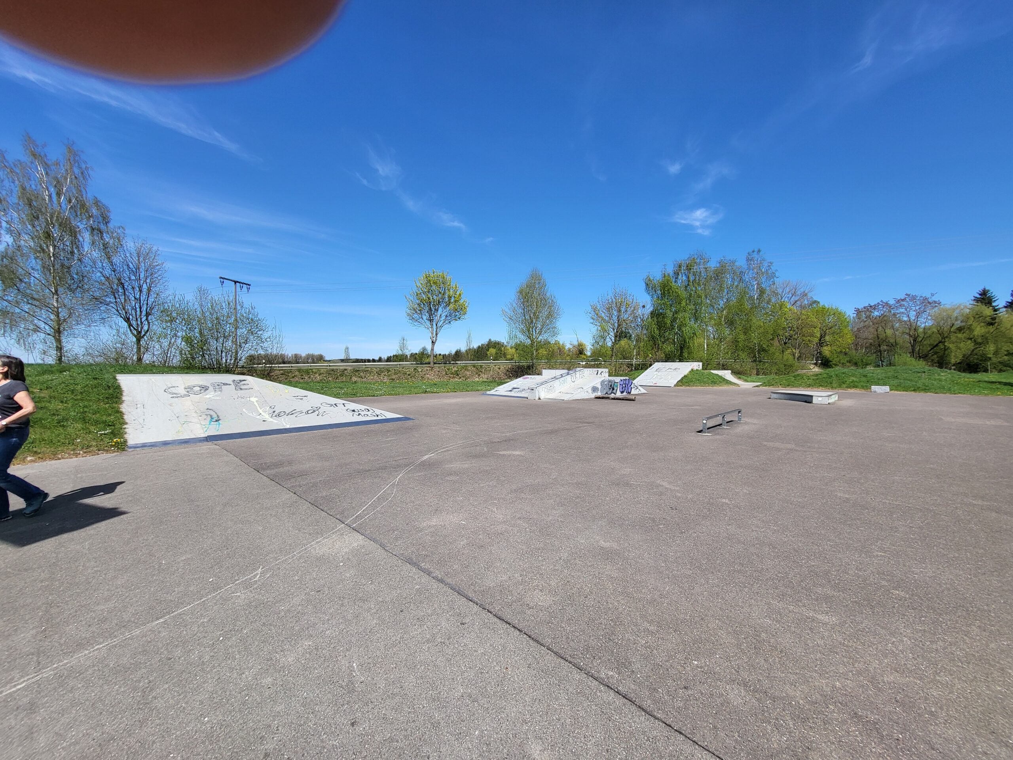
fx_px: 380
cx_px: 506
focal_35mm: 13
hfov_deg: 106.2
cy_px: 380
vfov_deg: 89.9
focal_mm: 1.74
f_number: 2.2
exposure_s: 1/1030
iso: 32
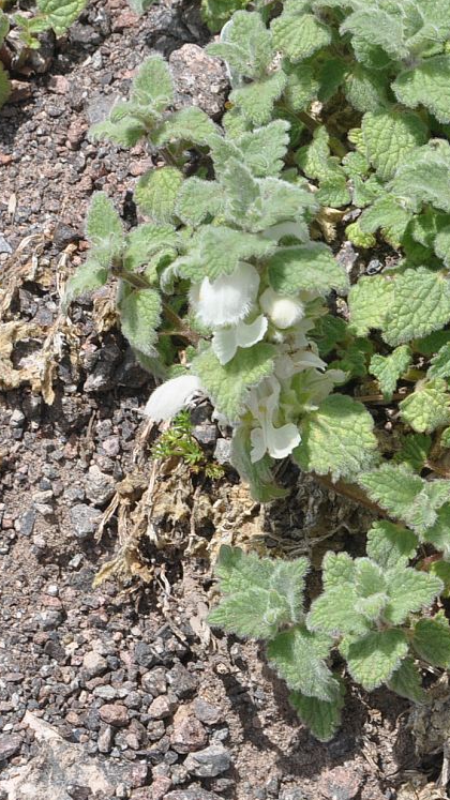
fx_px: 4348
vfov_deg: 10.5
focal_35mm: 205
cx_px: 270
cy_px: 369
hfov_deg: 5.9
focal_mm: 75
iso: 200
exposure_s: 1/125
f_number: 16
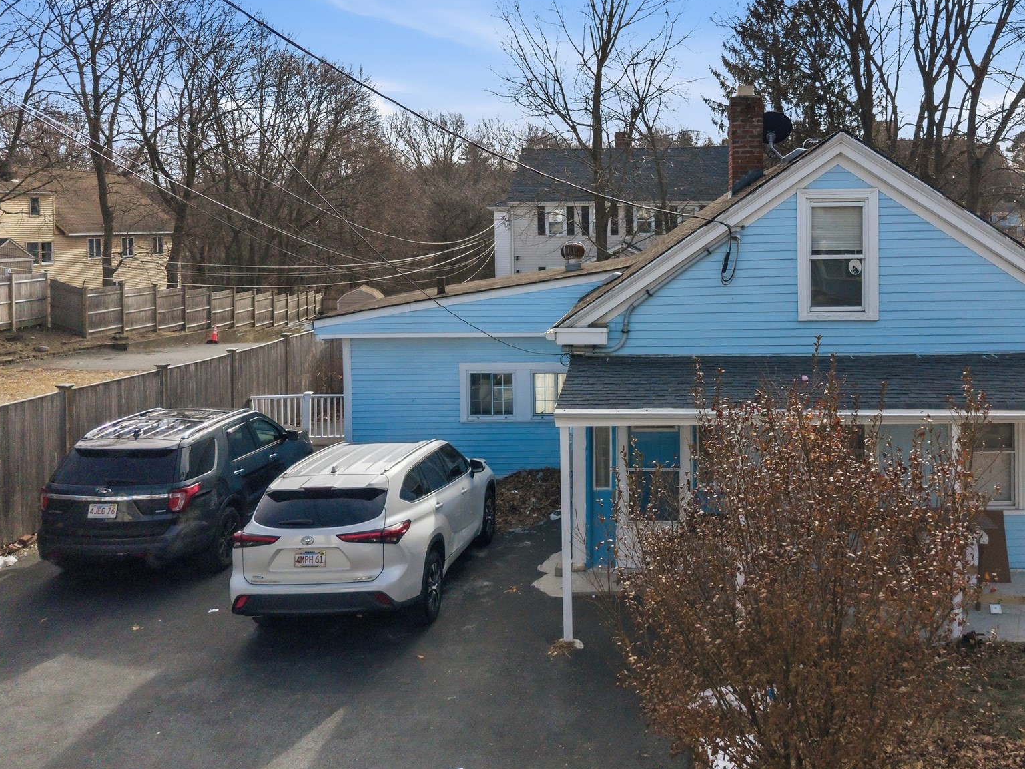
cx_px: 663
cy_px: 375
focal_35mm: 32
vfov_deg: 44.2
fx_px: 948
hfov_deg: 55.9
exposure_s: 1/6000
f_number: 1.8
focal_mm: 8.7
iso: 300
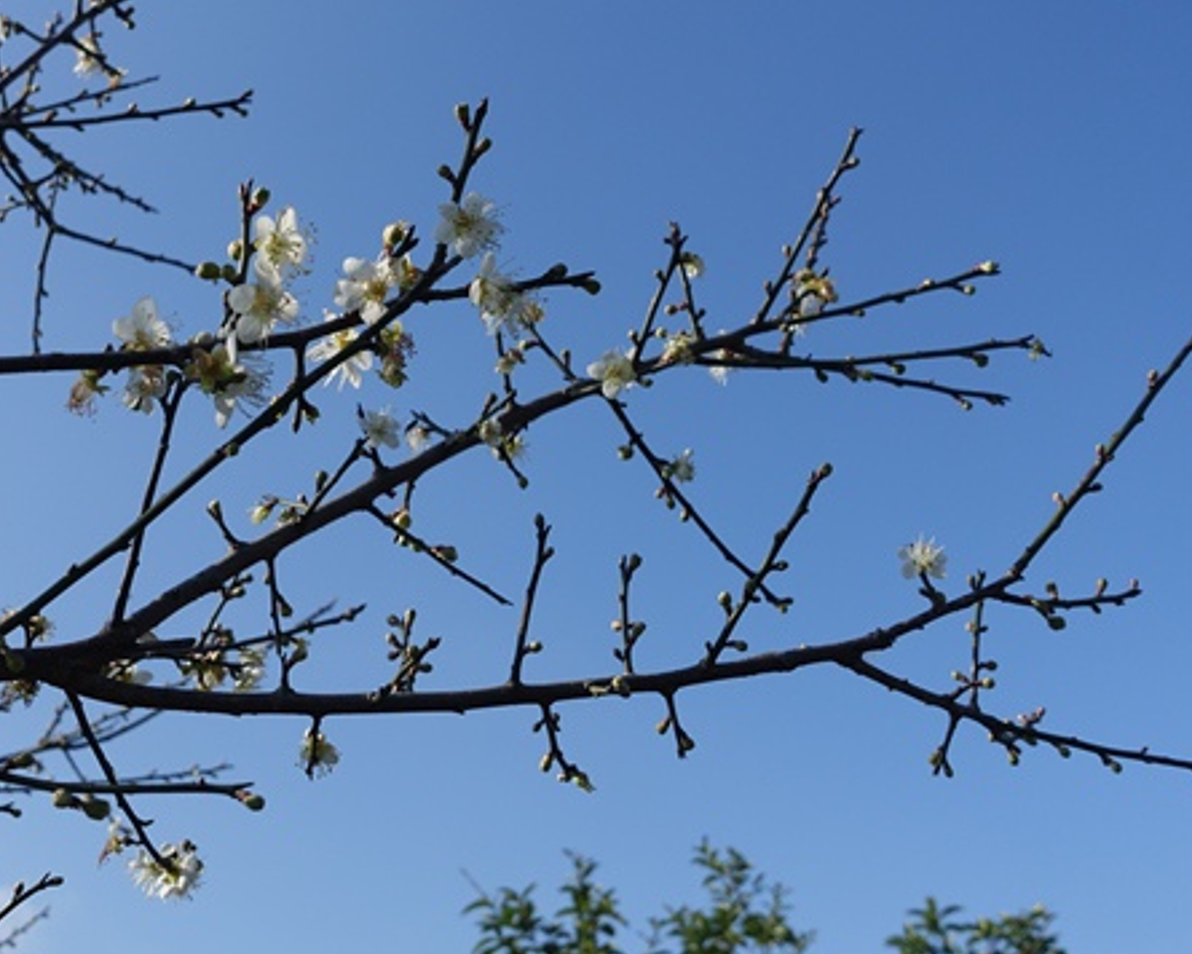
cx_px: 388
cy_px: 433
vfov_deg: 28.1
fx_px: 1905
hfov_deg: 34.4
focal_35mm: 54
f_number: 5.6
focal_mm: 14.7
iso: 125
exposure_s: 1/800
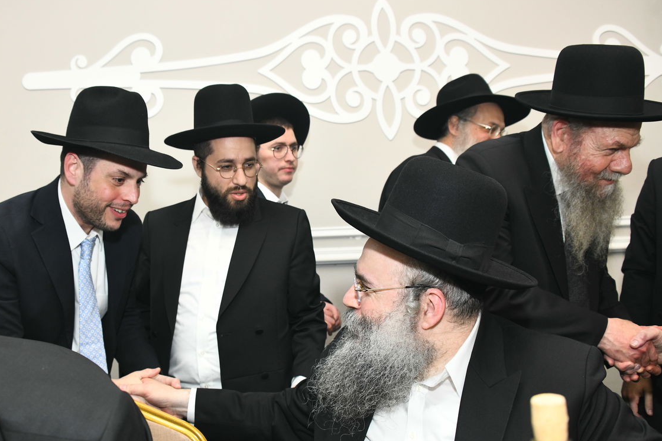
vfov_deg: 37.8
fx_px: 643
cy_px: 229
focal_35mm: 35
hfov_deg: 54.1
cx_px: 265
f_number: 5.6
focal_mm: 28
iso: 1600
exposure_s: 1/160
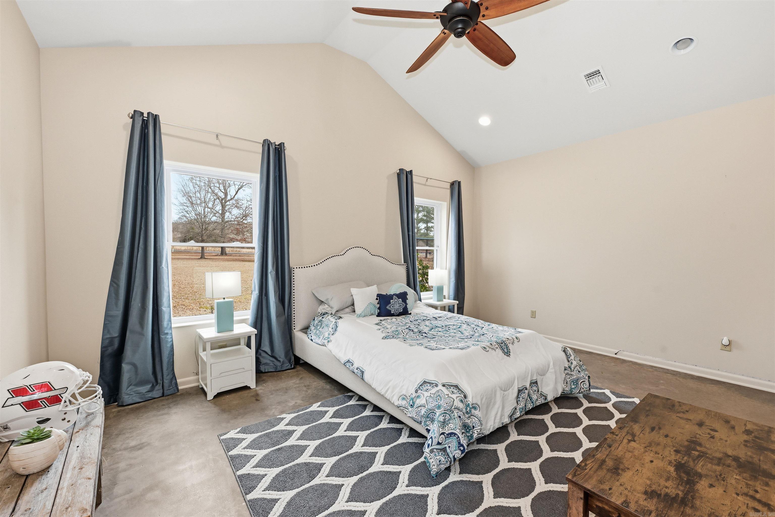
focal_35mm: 14
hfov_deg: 104.3
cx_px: 388
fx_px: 301
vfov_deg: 81.2
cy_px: 258
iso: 1250
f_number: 8
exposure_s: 1/1250
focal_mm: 14
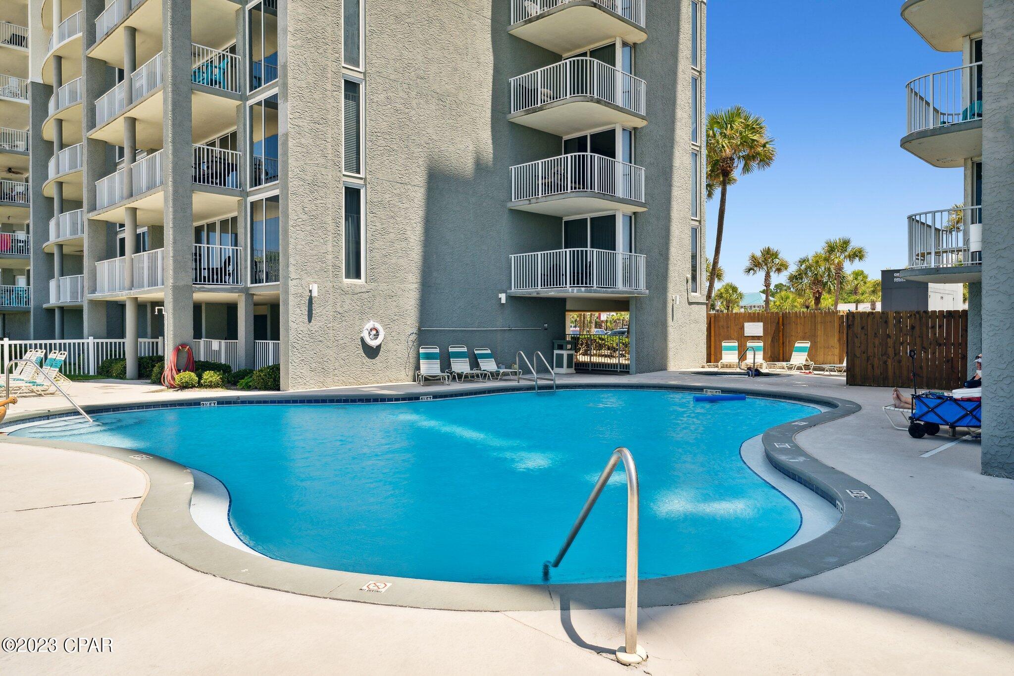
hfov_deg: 73.7
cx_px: 507
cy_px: 338
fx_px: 676
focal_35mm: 24
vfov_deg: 53.1
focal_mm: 24
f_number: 7.1
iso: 400
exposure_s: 1/250
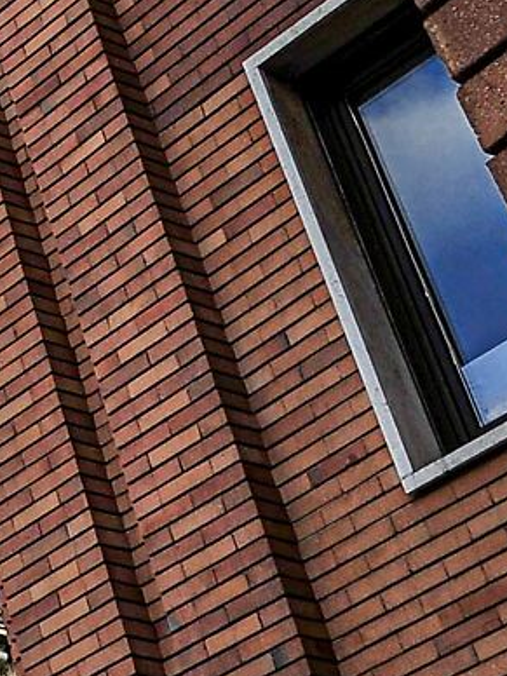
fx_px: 2324
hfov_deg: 10.5
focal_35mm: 119
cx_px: -759
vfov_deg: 15.9
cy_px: -150
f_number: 11
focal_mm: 20
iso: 250
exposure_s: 1/250
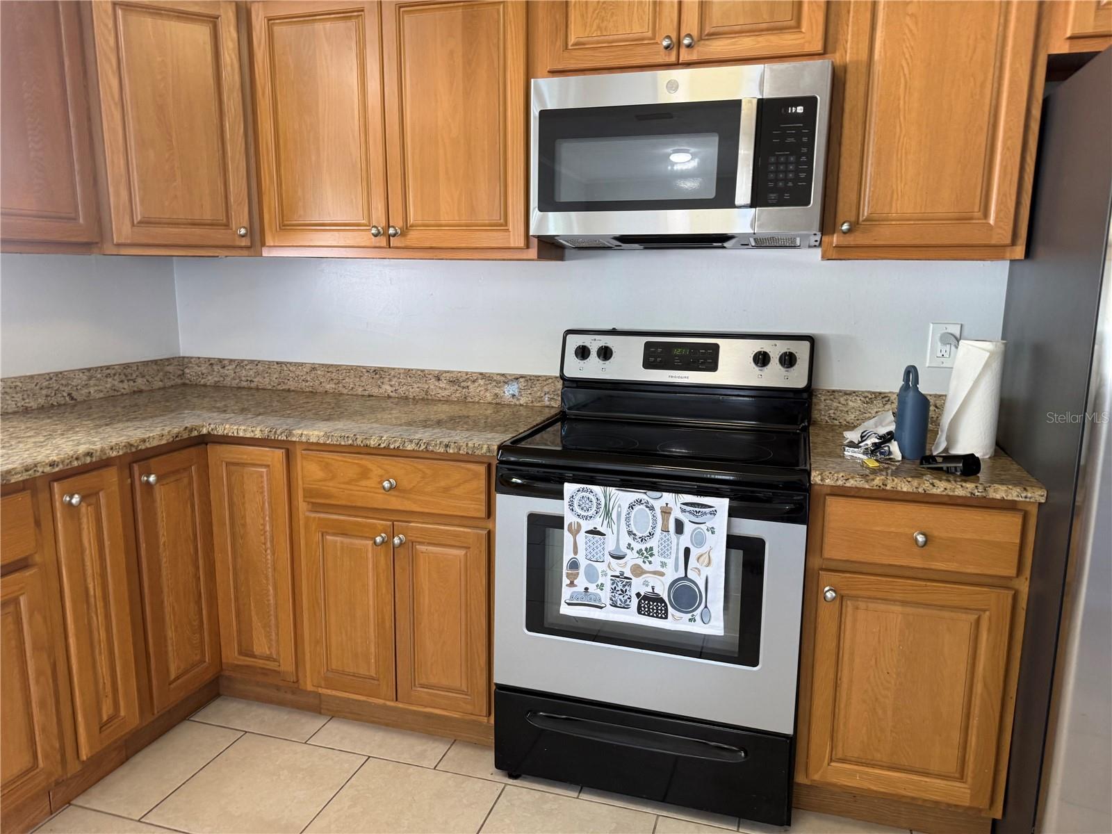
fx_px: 771
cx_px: 556
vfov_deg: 56.8
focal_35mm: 24
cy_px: 417
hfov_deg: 71.6
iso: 160
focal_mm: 6.76
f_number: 1.78
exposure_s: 1/60
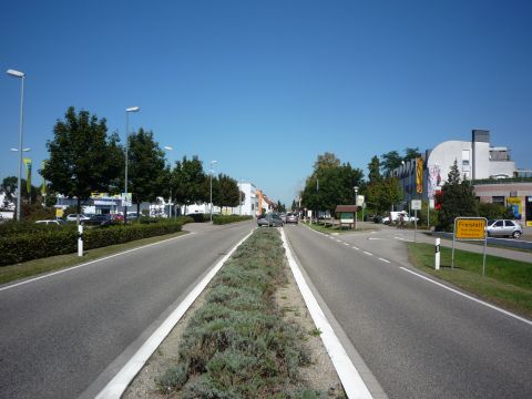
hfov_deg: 56.8
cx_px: 266
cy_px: 200
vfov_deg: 44.2
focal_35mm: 32
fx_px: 492
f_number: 5.6
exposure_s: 1/640
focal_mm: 5.2
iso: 100
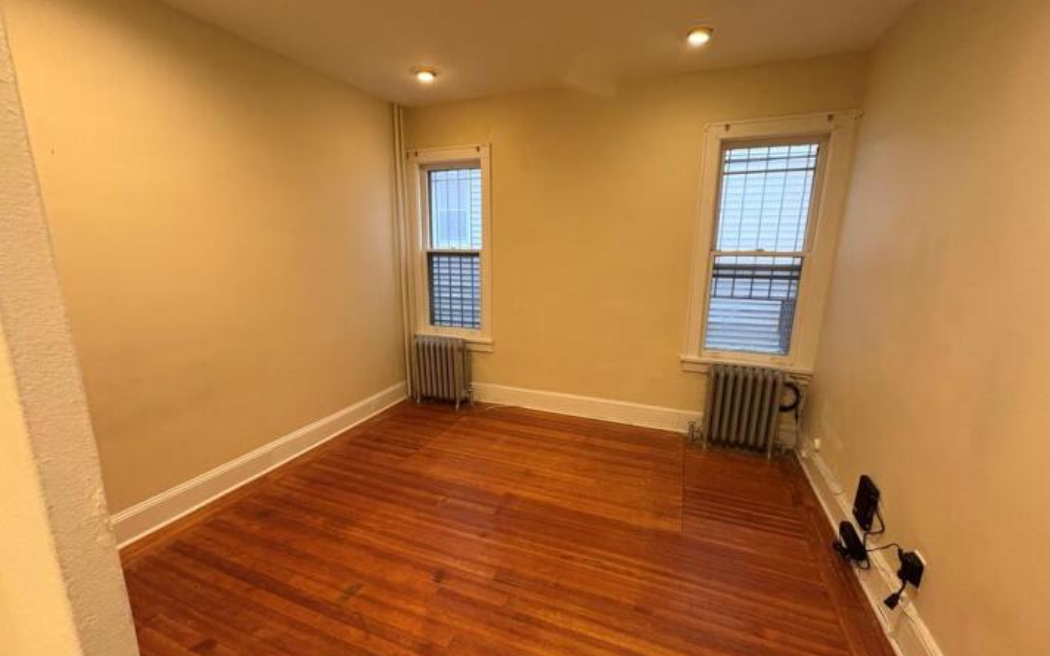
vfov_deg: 74.8
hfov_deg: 101.5
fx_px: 429
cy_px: 342
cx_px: 521
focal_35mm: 15
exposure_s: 1/59
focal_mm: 2.22
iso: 400
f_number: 2.2
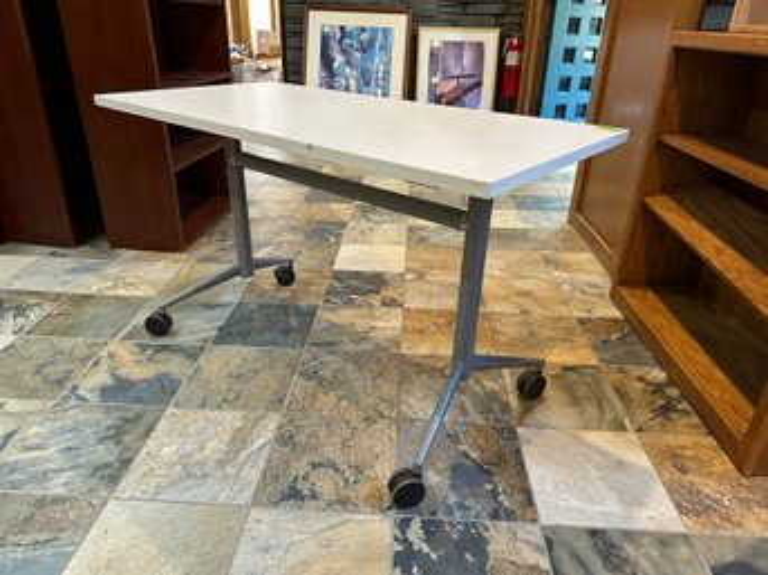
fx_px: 532
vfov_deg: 56.8
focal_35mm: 24
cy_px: 288
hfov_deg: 71.6
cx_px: 384
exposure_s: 1/60
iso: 640
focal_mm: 6.86
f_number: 1.78
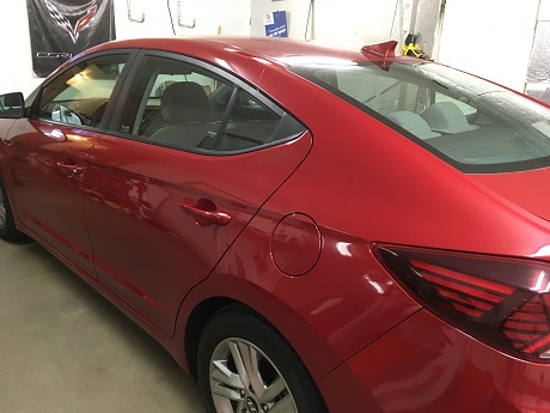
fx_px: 461
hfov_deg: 61.7
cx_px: 275
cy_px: 206
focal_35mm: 29
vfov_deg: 48.2
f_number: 2.2
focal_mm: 4.15
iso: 160
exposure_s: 1/30
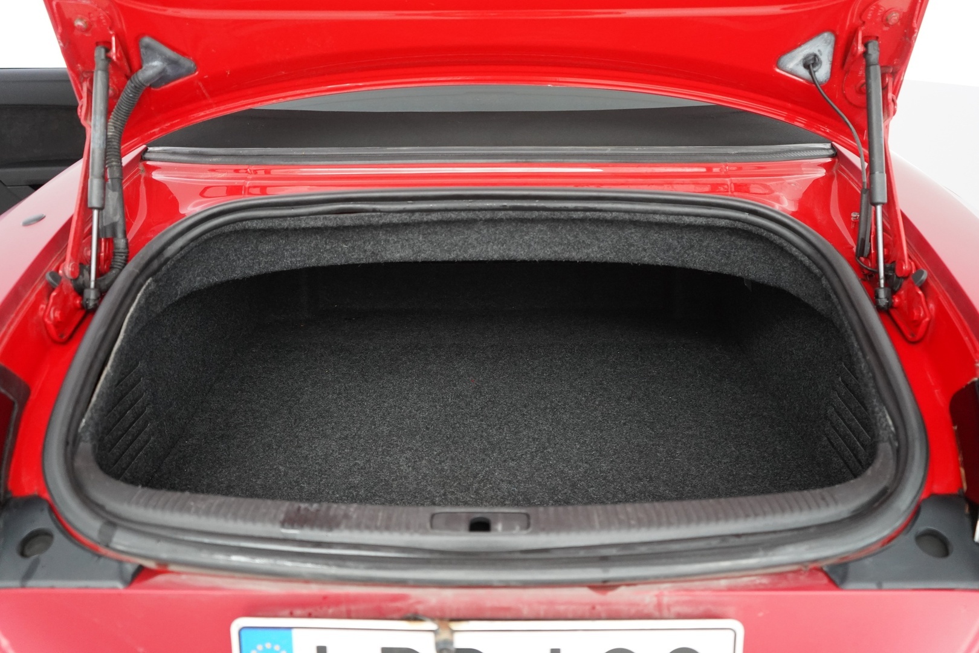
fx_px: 789
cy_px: 326
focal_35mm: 29
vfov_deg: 45.0
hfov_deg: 63.7
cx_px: 490
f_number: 3.5
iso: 4000
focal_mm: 29
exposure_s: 1/60
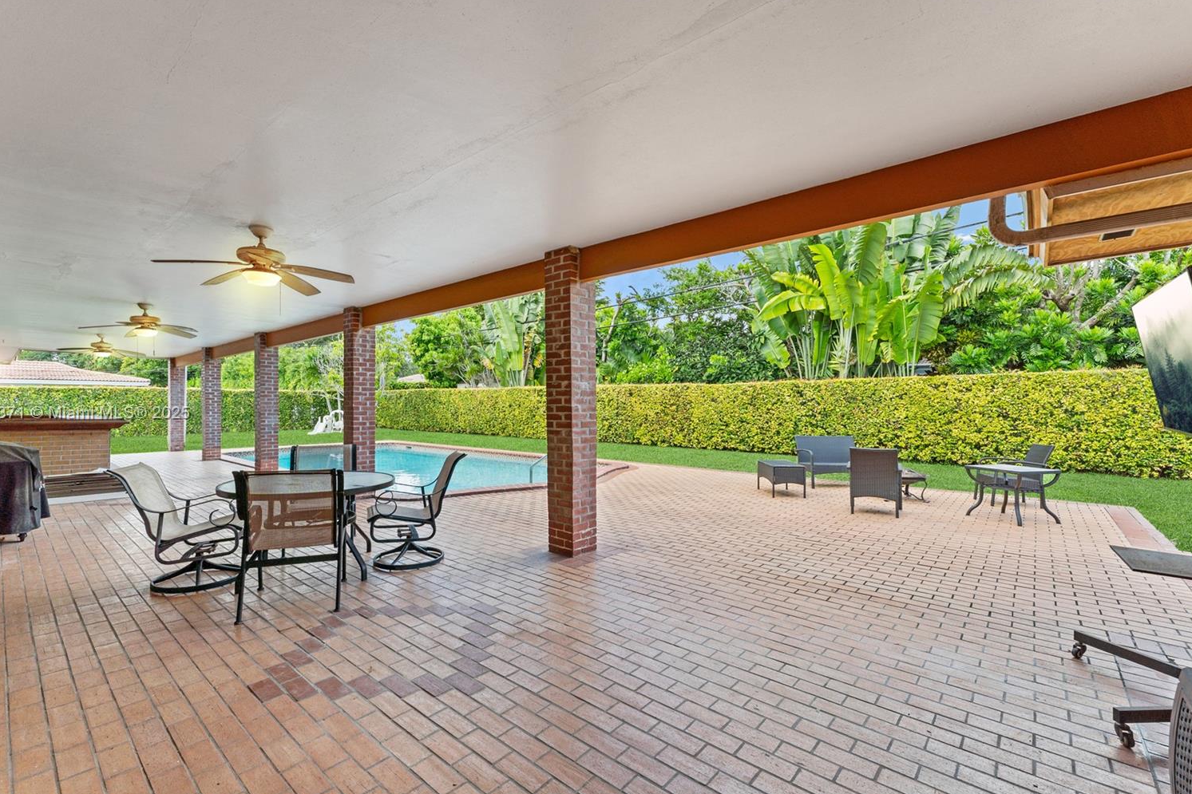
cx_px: 573
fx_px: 497
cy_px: 414
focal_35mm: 15
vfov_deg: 77.3
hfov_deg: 100.4
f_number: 9
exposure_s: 1/60
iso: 100
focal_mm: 14
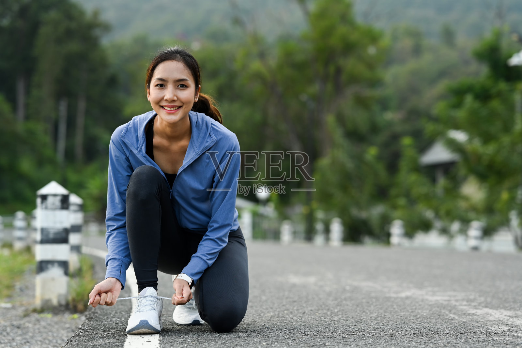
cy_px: 174
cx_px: 261
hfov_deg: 23.9
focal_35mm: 85
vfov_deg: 16.1
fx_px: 1233
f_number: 2.8
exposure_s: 1/800
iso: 200
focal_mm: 85
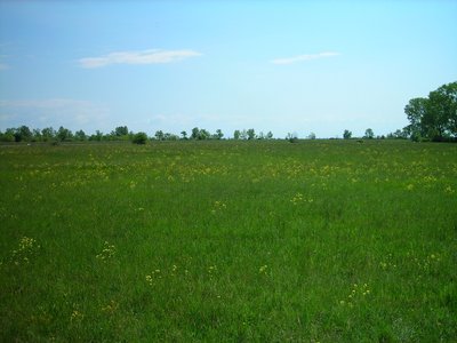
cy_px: 172
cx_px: 228
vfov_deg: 35.1
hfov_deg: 45.8
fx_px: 541
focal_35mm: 41
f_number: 6.6
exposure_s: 1/164
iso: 50
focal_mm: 6.8
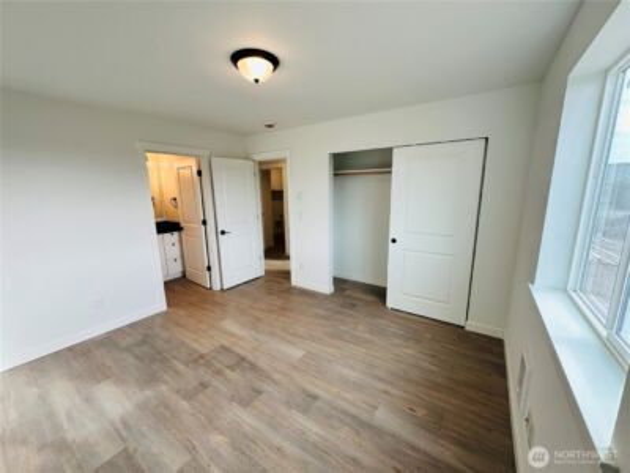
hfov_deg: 102.1
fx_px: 255
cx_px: 315
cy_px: 236
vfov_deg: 85.7
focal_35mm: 14
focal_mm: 2.22
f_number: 2.2
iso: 64
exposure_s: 1/120
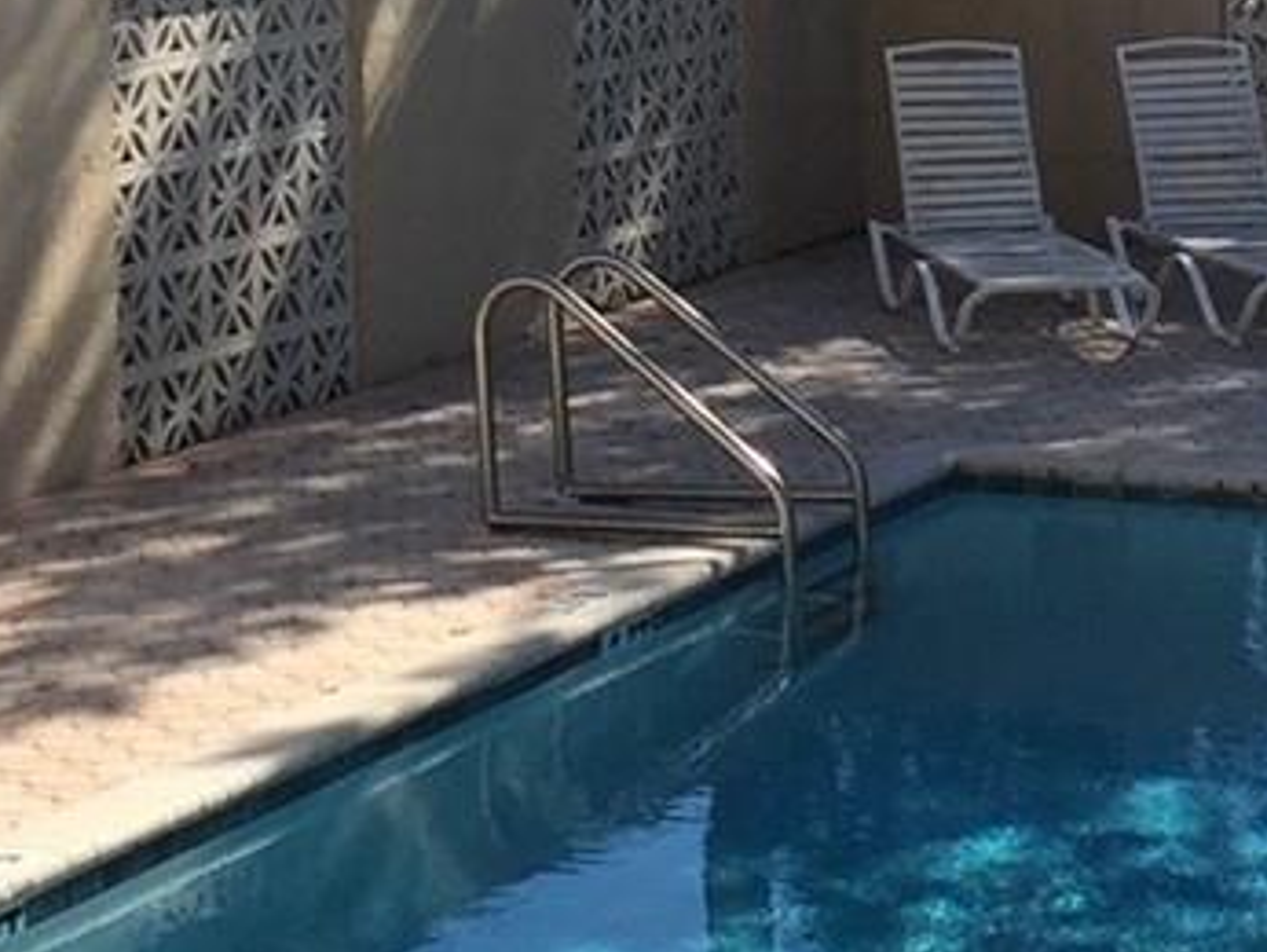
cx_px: 959
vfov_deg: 10.7
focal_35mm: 134
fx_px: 4908
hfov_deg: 14.6
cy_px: -469
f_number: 2.2
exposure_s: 1/1721
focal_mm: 4.15
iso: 32
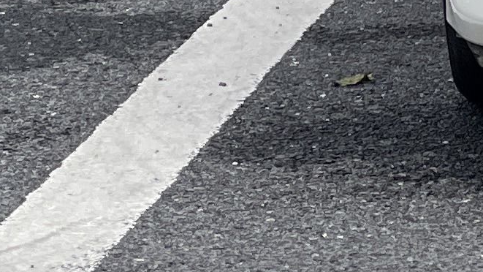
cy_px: -606
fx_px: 5444
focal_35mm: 425
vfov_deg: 2.8
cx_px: 1153
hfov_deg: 4.9
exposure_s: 1/896
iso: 32
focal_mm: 7.5
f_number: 2.2
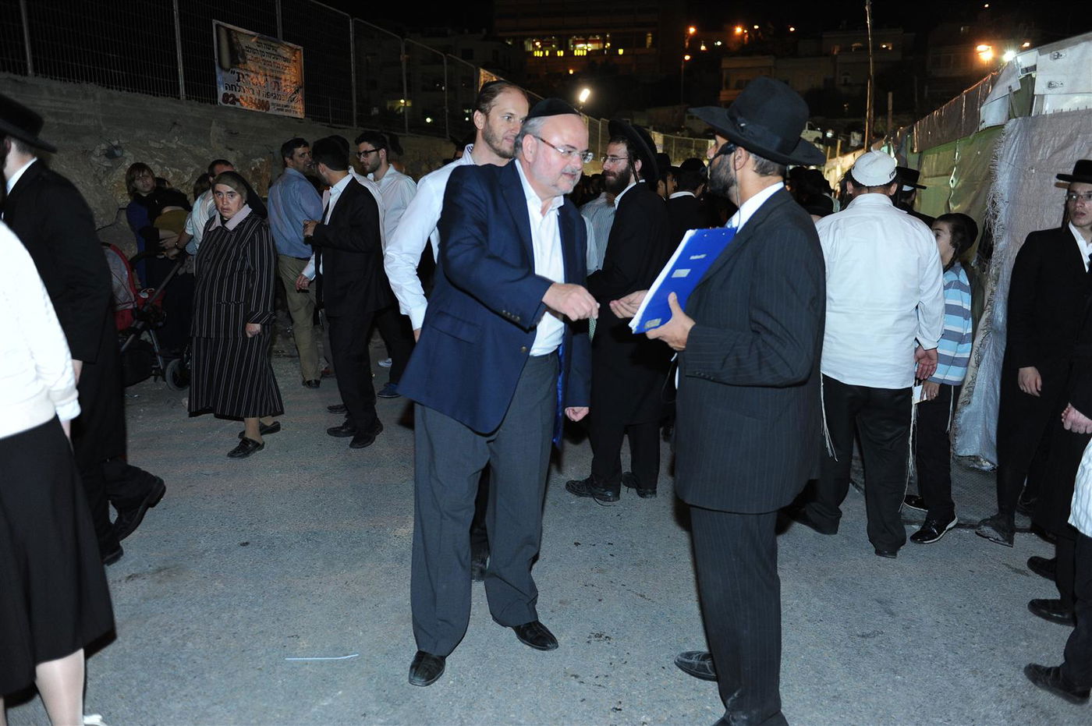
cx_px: 546
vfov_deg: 47.9
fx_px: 818
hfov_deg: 67.4
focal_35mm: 27
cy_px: 363
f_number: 2.8
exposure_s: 1/125
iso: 1600
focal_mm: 27
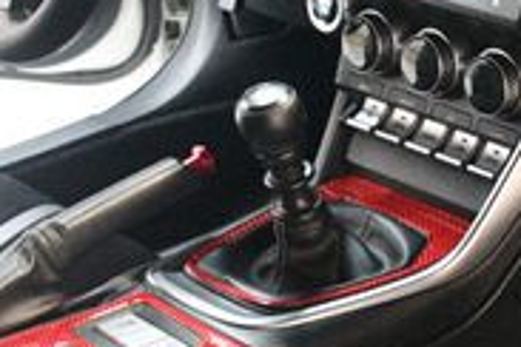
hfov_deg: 18.4
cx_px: 632
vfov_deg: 13.0
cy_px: 154
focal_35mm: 105
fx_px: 1519
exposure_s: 1/60
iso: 9000
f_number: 3.5
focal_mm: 20
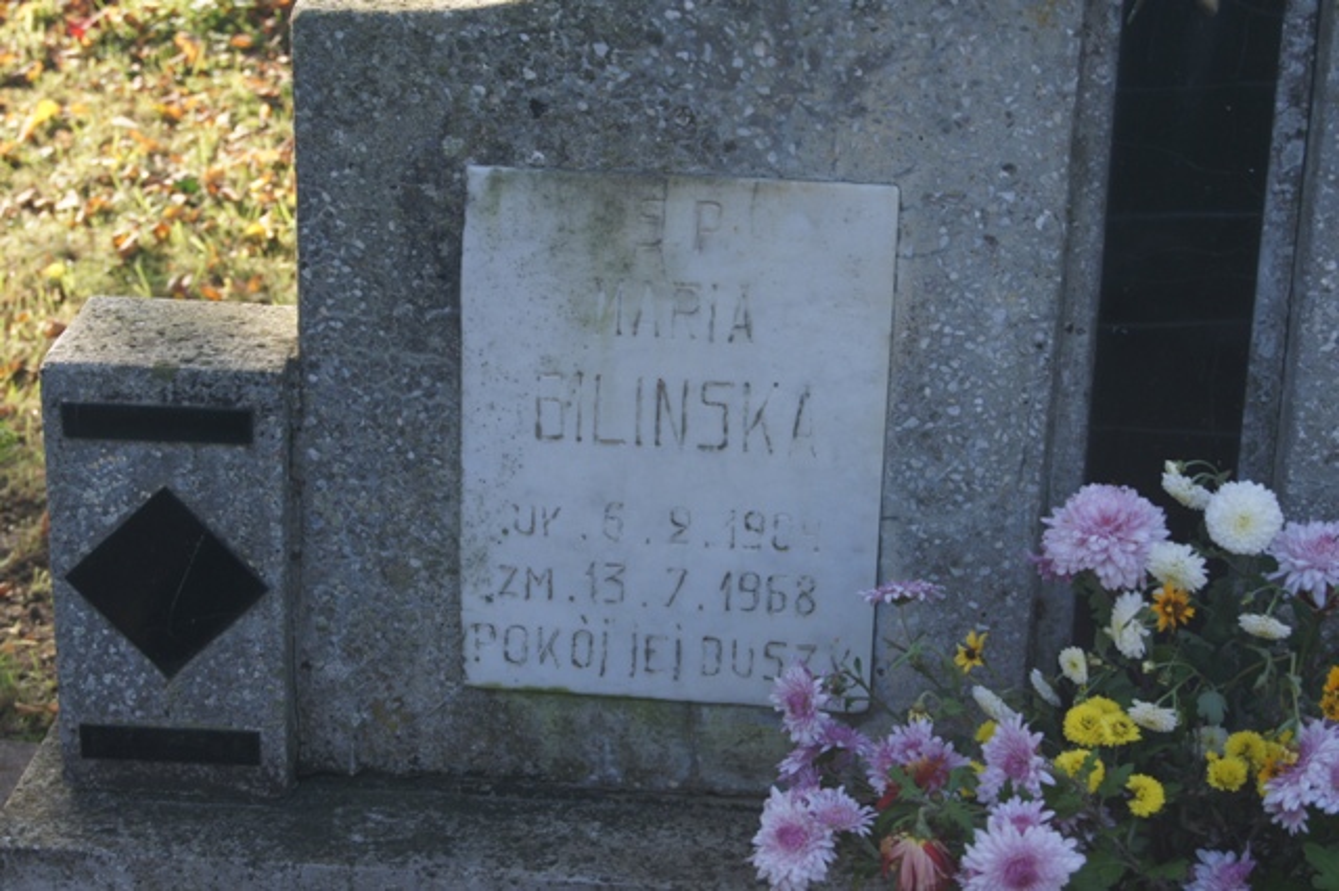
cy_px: 446
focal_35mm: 82
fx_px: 3067
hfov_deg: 24.6
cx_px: 670
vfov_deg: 16.5
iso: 200
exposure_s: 1/125
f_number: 8
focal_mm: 55
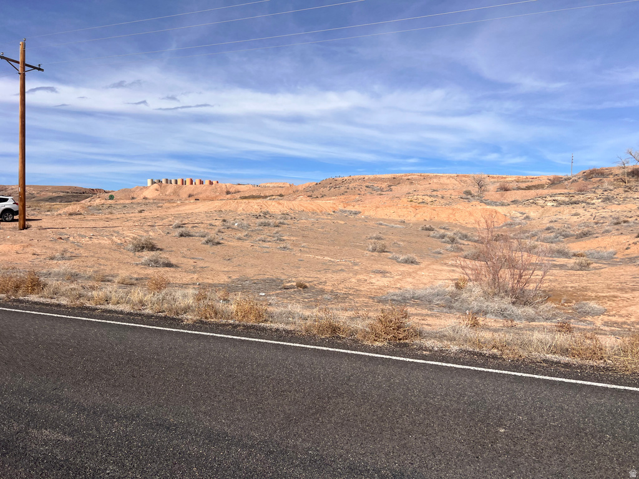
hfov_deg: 67.3
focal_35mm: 26
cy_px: 240
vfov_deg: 53.1
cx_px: 320
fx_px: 480
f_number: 1.5
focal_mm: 5.7
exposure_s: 1/8000
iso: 50
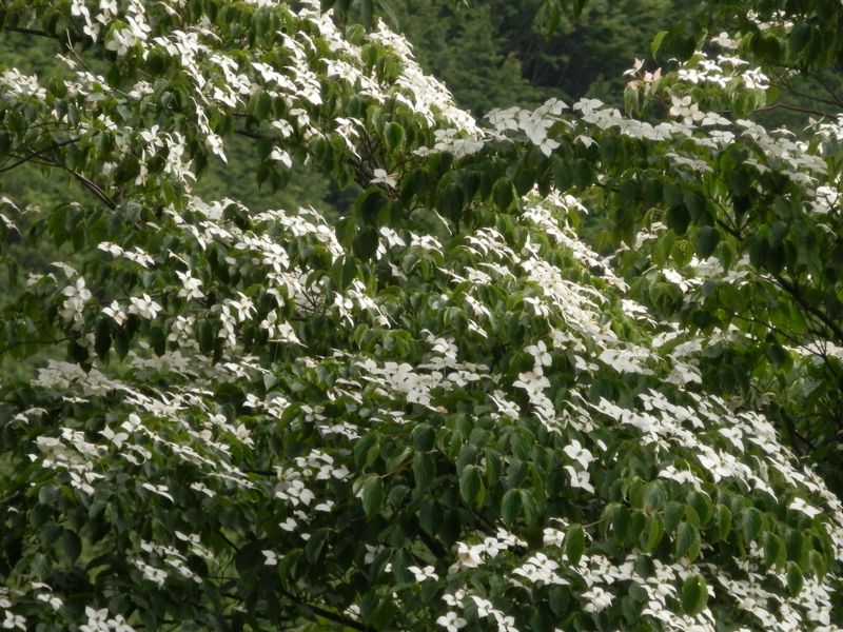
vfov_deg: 4.1
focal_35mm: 365
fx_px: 8889
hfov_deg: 5.4
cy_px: 316
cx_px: 422
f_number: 6.8
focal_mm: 65.2
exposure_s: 1/250
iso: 200
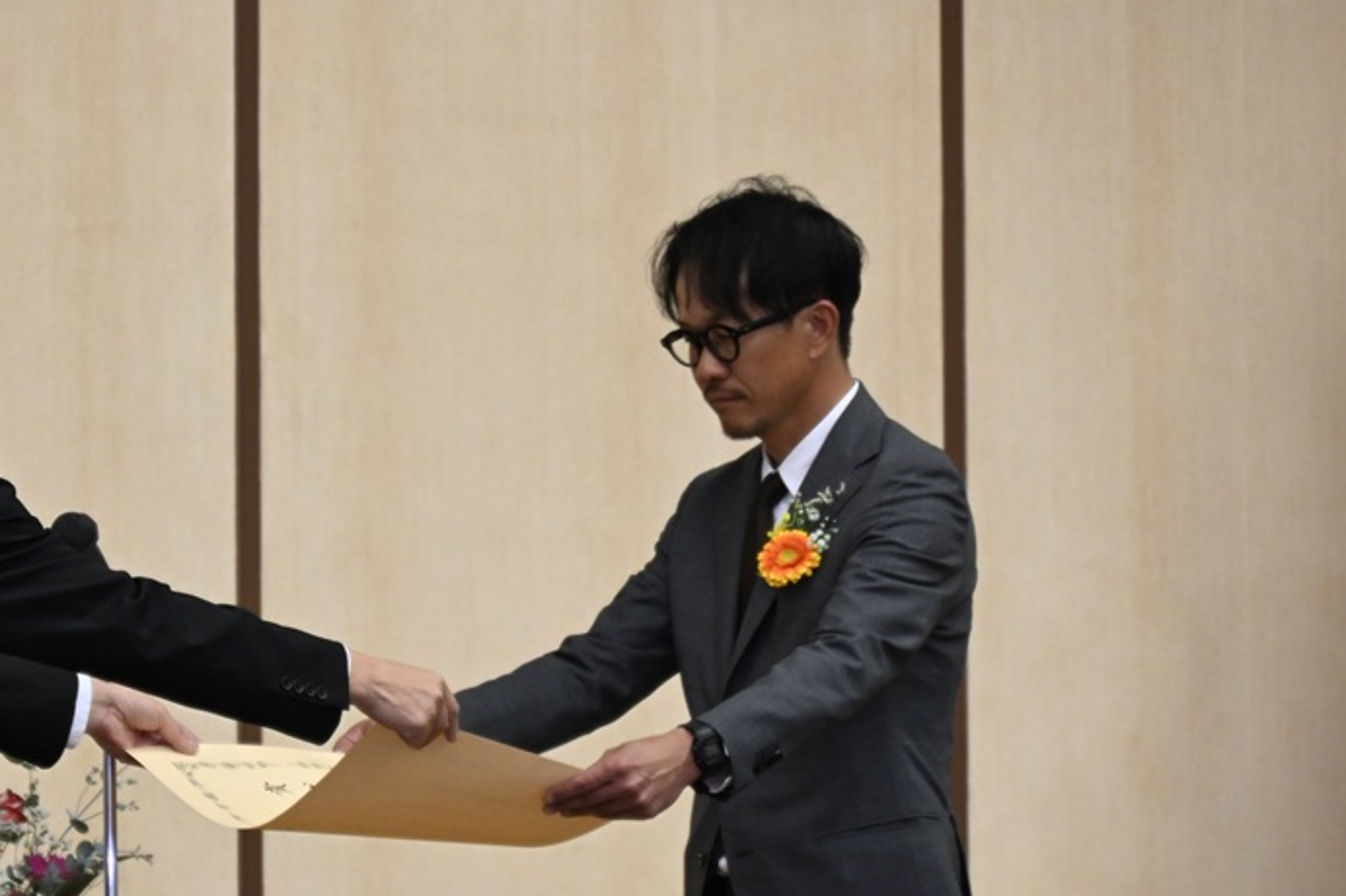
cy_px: 625
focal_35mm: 299
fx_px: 11173
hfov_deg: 6.9
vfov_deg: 4.6
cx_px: 403
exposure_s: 1/60
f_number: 6.3
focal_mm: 130
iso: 1600
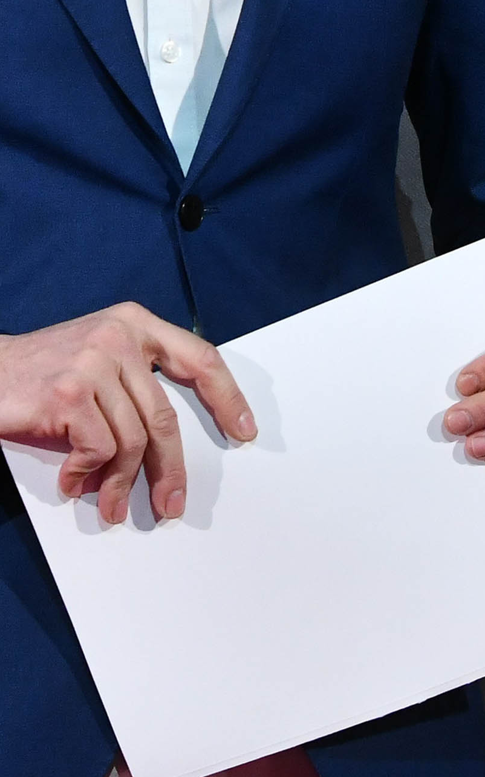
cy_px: 4
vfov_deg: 8.8
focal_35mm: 236
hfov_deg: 5.5
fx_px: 4993
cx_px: -44
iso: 1600
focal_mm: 48
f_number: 4
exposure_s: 1/640
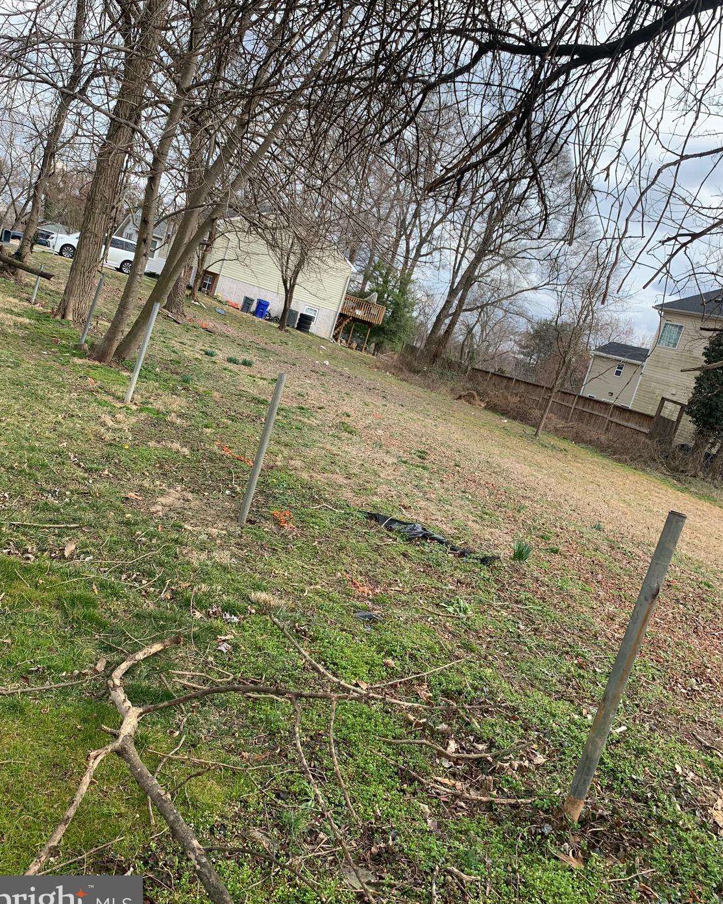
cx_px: 354
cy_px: 430
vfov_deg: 62.2
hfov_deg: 51.5
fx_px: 749
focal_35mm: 28
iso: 25
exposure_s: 1/815
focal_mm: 4.25
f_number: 1.8
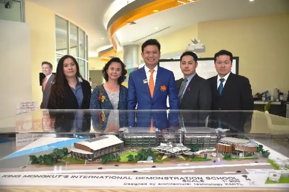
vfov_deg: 43.6
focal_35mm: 30
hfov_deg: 62.0
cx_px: 144
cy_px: 96
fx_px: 241
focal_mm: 30
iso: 640
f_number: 4
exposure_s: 1/125
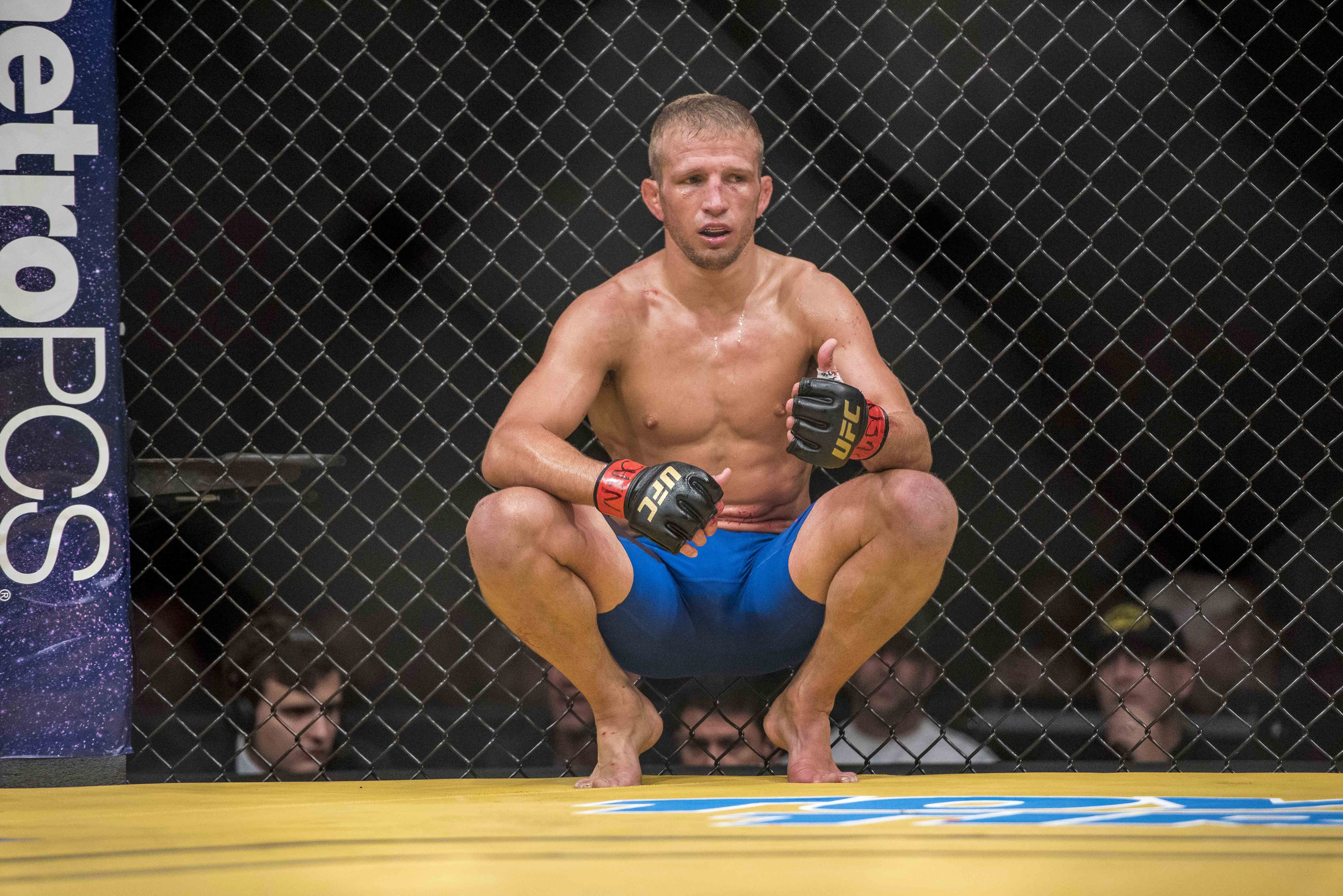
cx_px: 672
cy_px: 448
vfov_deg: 6.9
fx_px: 7464
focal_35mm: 200
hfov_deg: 10.3
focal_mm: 200
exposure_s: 1/2500
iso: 3200
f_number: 2.8
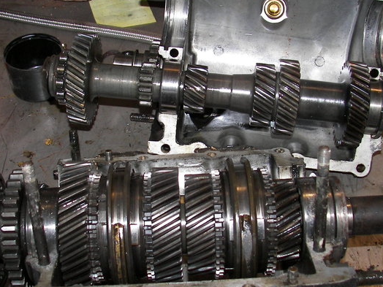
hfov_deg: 34.9
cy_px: 148
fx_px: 609
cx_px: 171
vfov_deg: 26.6
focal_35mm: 55
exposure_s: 1/30
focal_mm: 6
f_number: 2.8
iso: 100
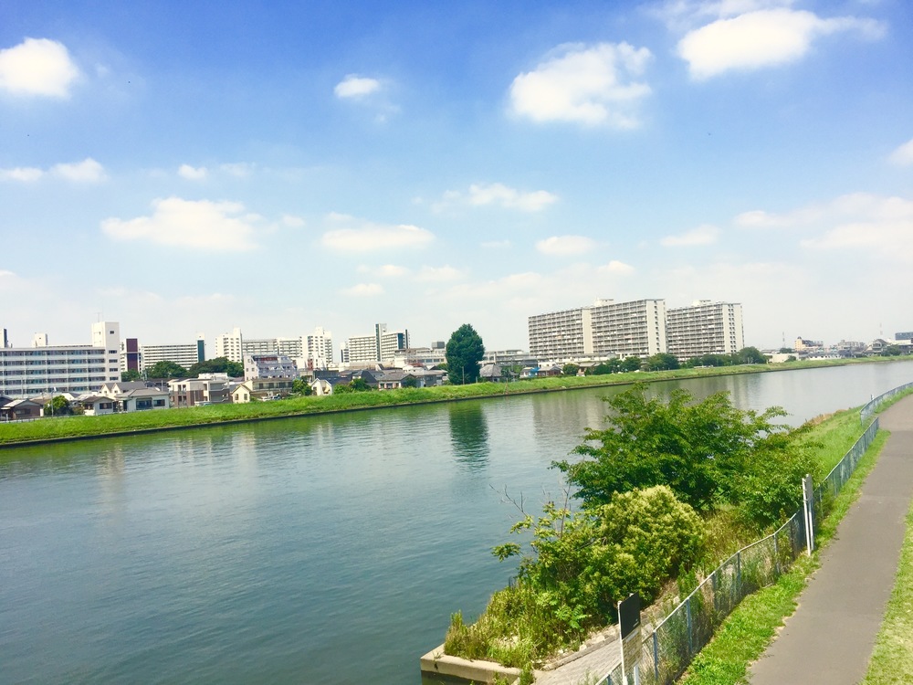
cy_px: 342
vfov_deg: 48.2
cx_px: 456
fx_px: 765
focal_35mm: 29
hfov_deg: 61.7
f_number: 2.2
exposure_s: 1/2198
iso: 32
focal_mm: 4.15
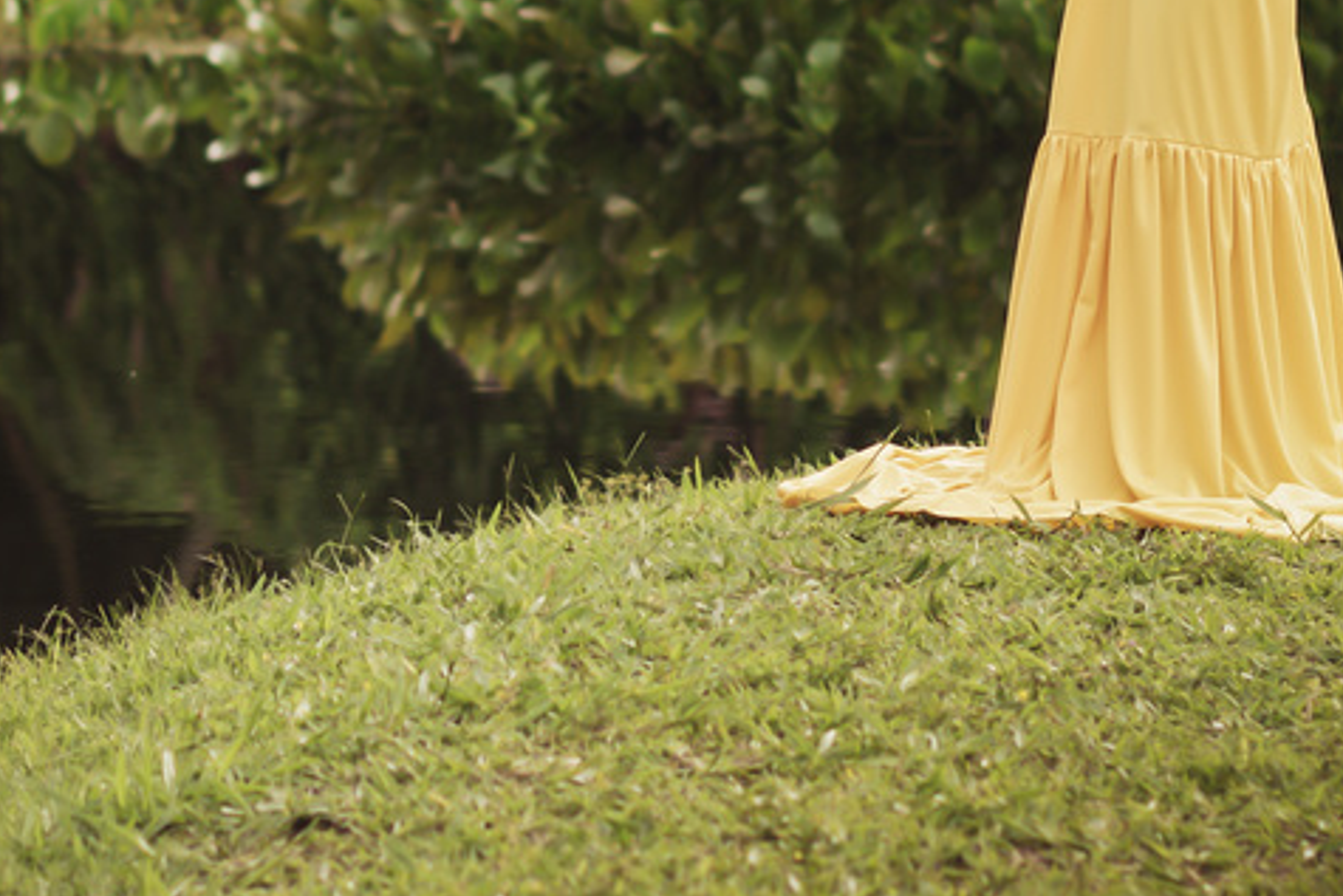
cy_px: -226
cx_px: 342
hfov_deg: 6.4
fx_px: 12025
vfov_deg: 4.3
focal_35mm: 322
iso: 100
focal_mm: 85
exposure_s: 1/800
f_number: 2.8
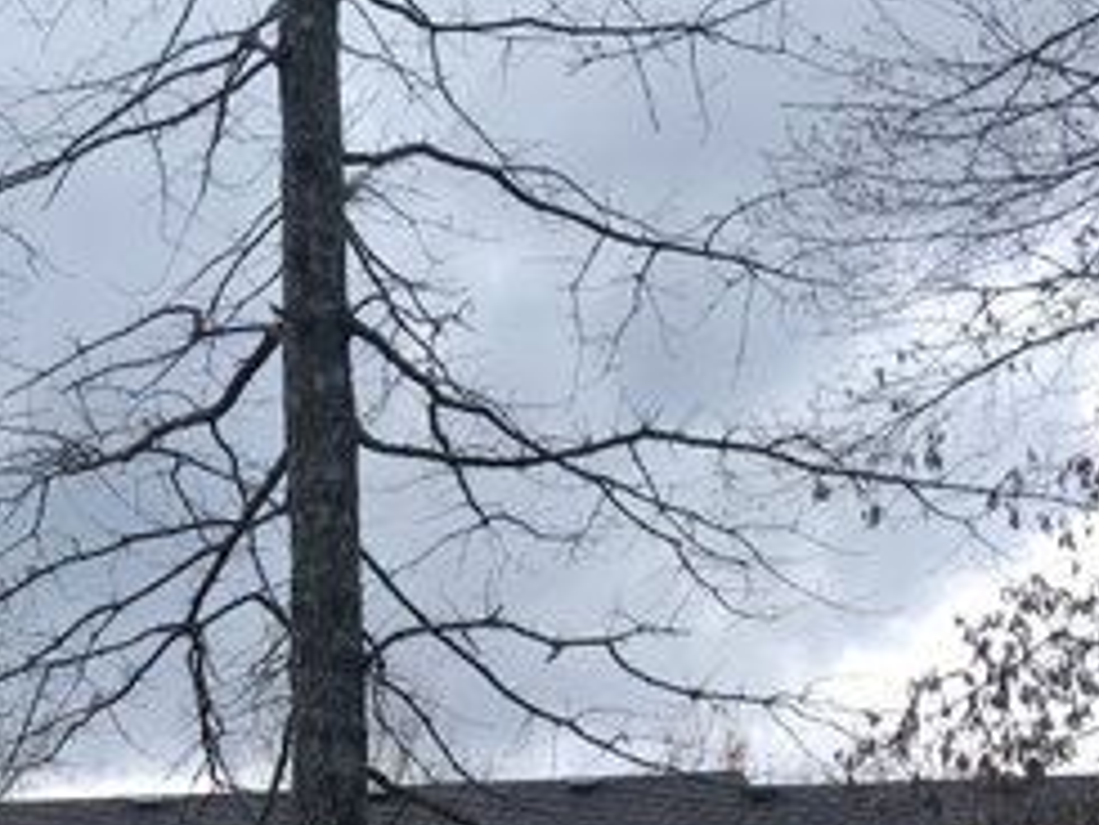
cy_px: 948
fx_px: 2287
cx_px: 177
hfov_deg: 26.4
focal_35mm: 72
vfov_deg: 19.4
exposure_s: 1/1041
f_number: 1.8
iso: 20
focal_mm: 3.99
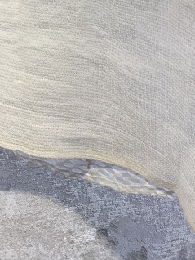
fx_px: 638
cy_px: -58
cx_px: 100
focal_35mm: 85
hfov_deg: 17.4
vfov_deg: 21.3
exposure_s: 1/100
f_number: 2.2
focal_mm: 4.15
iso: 40
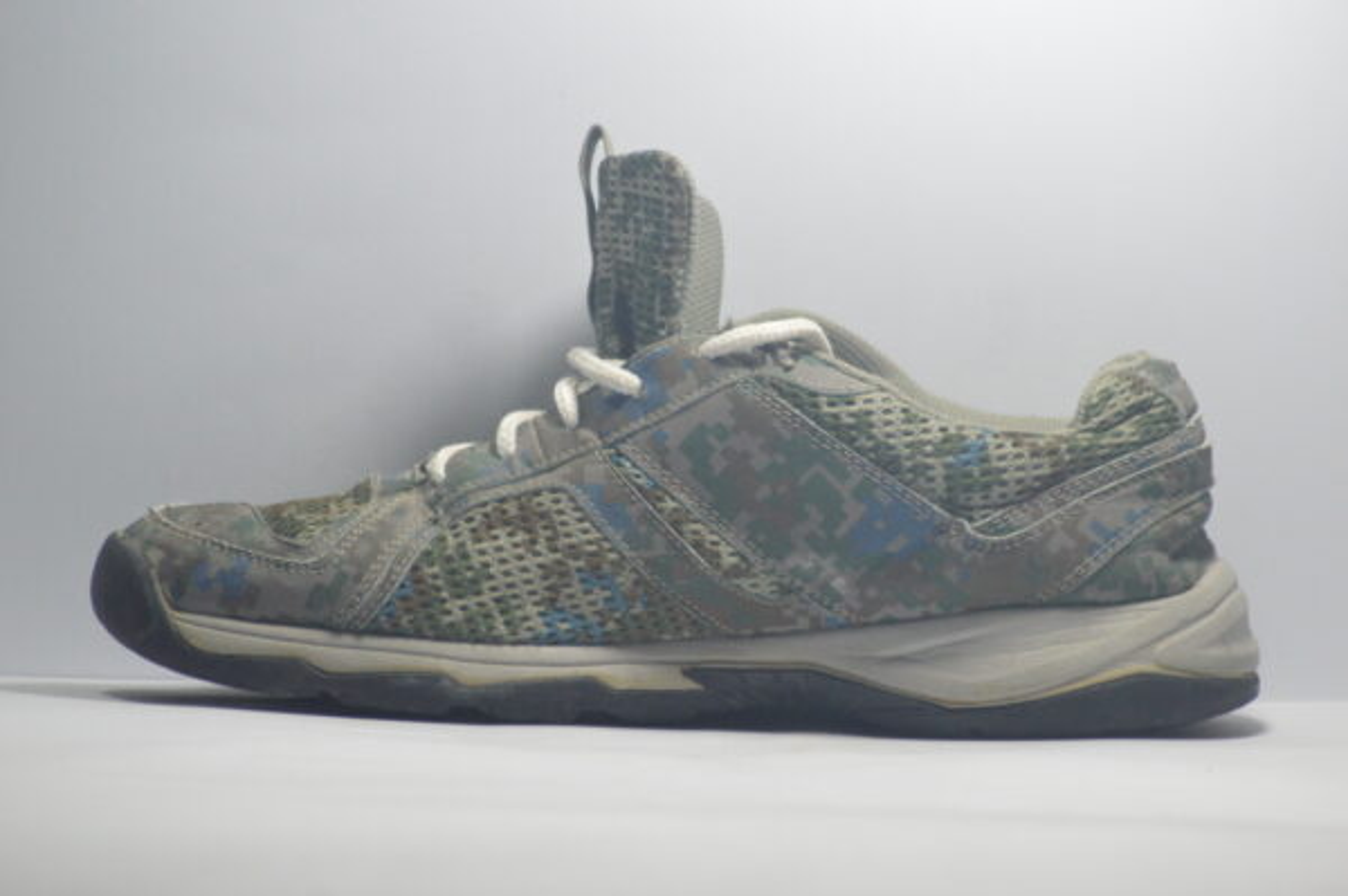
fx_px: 11785
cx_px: 674
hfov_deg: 6.5
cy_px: 448
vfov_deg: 4.4
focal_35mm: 315
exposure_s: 1/500
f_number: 4.8
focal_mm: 210
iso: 2000
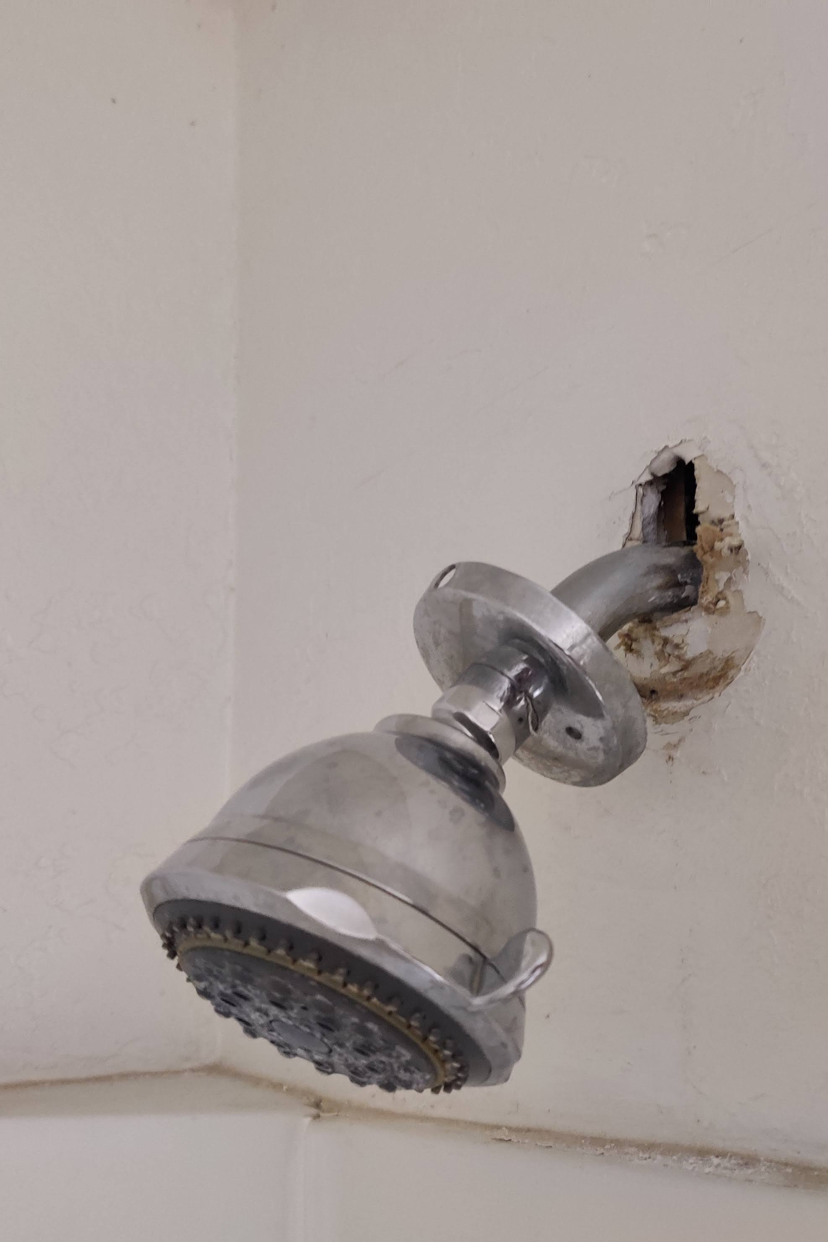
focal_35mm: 38
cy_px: 628
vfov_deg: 50.7
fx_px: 1311
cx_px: 524
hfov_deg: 34.8
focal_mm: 4.75
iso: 1250
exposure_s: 1/24
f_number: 1.65
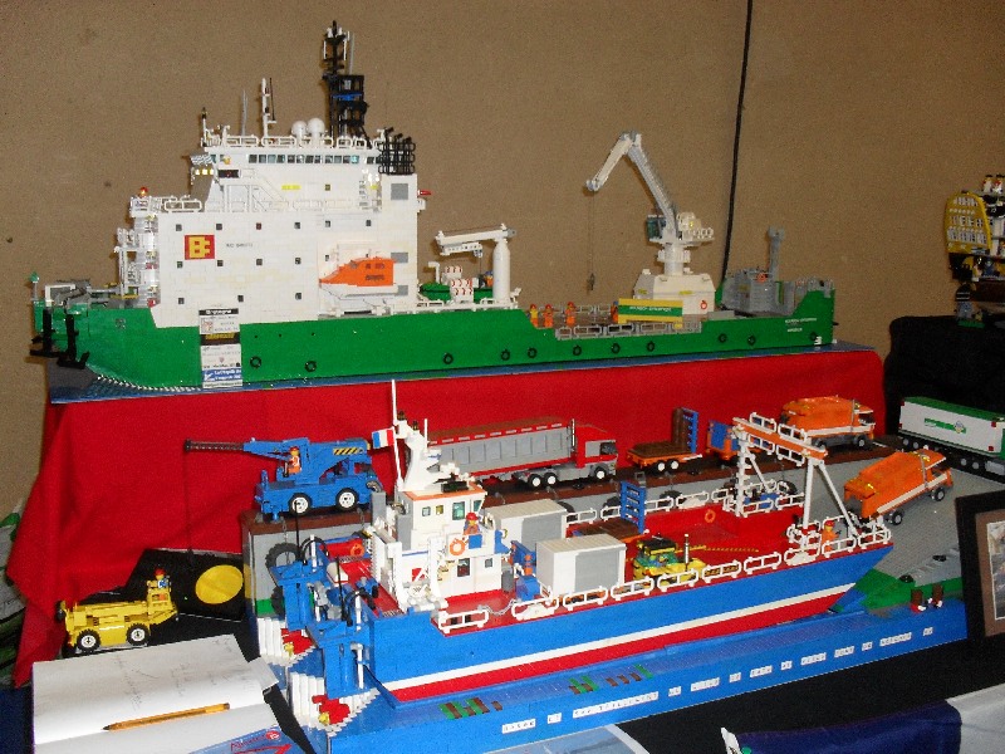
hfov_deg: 52.6
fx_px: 1016
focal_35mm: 35
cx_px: 502
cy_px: 377
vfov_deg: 40.7
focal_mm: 6.3
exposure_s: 1/45
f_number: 3.2
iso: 200
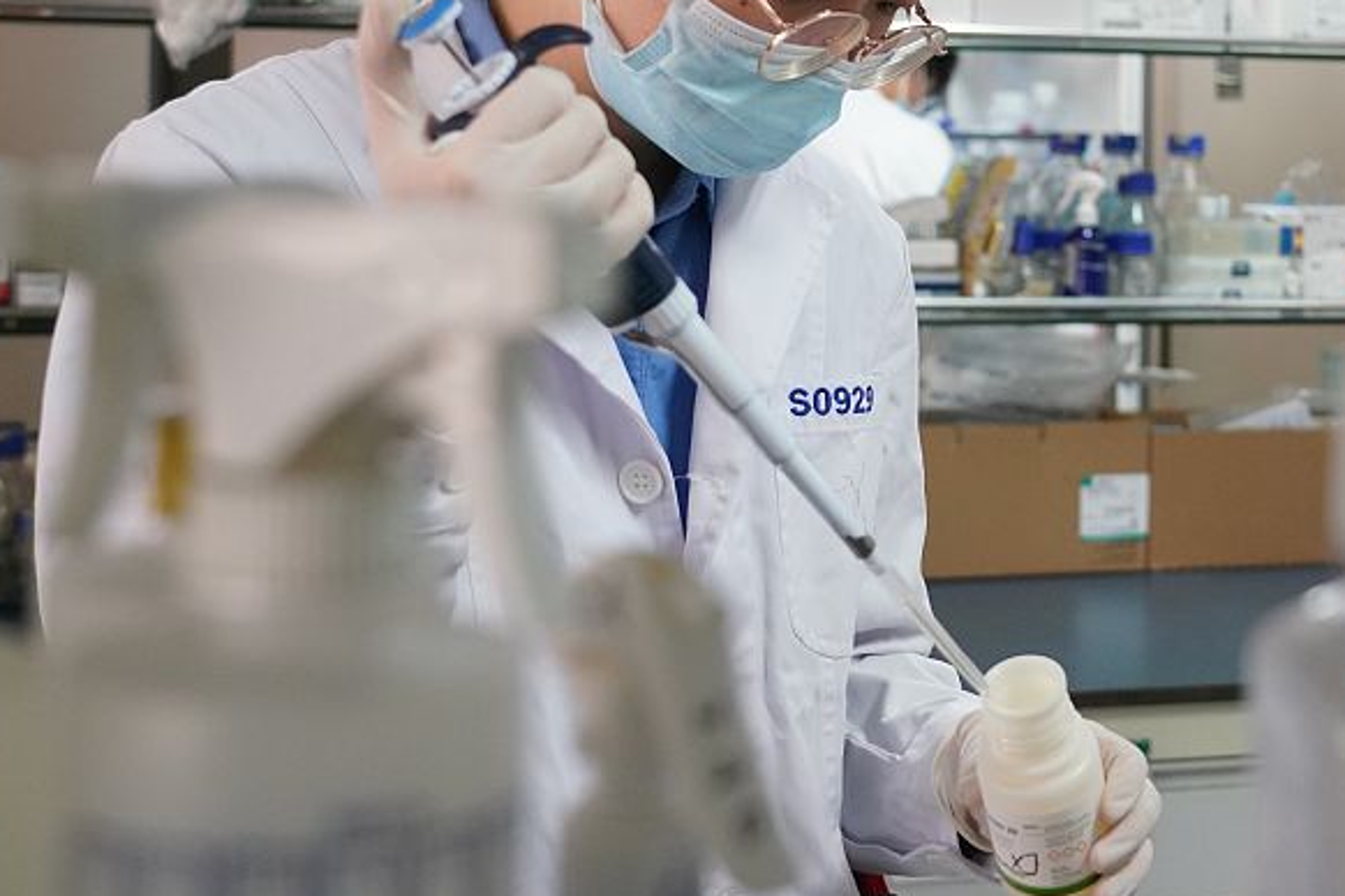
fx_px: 2466
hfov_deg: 30.0
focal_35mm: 66
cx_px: 1026
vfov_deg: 20.3
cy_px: 111
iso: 2500
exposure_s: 1/100
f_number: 4
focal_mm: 32
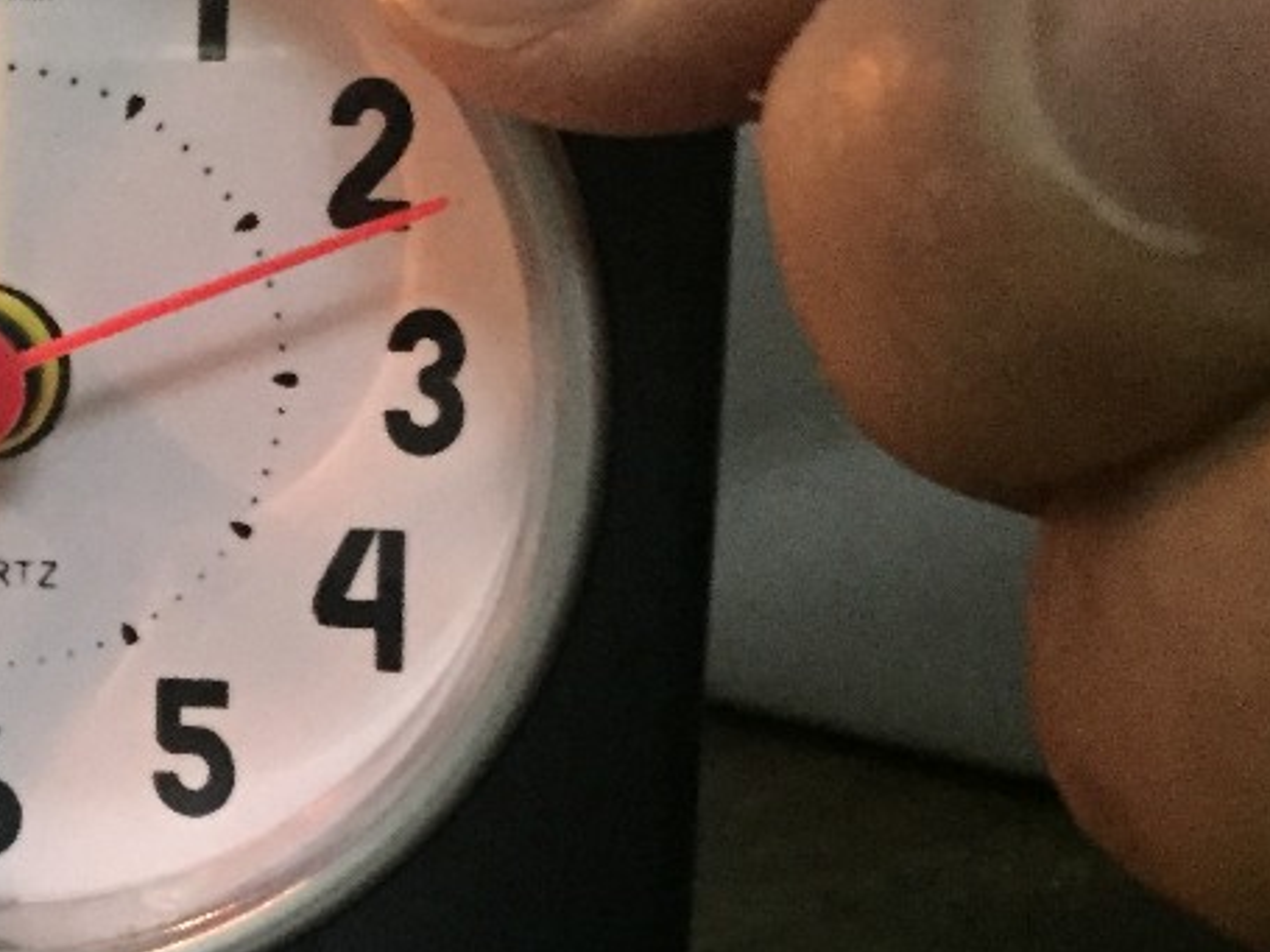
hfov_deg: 21.9
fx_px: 3118
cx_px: -95
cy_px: 607
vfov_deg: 17.3
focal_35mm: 85
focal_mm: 4.15
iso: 800
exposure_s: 1/17
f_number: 2.2
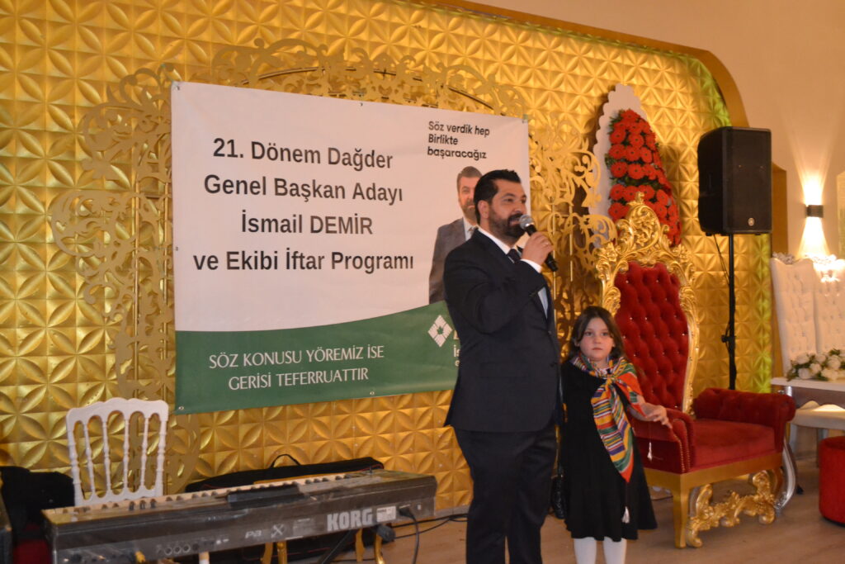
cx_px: 422
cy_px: 282
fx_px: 775
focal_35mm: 33
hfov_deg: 57.2
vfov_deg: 40.0
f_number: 4
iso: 3200
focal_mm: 22
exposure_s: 1/60
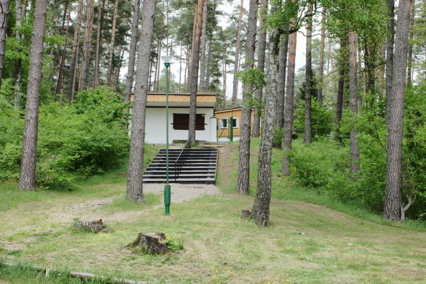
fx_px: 621
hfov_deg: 37.9
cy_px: 142
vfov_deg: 25.8
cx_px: 213
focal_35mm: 52
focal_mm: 35
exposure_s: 1/100
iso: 200
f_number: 8
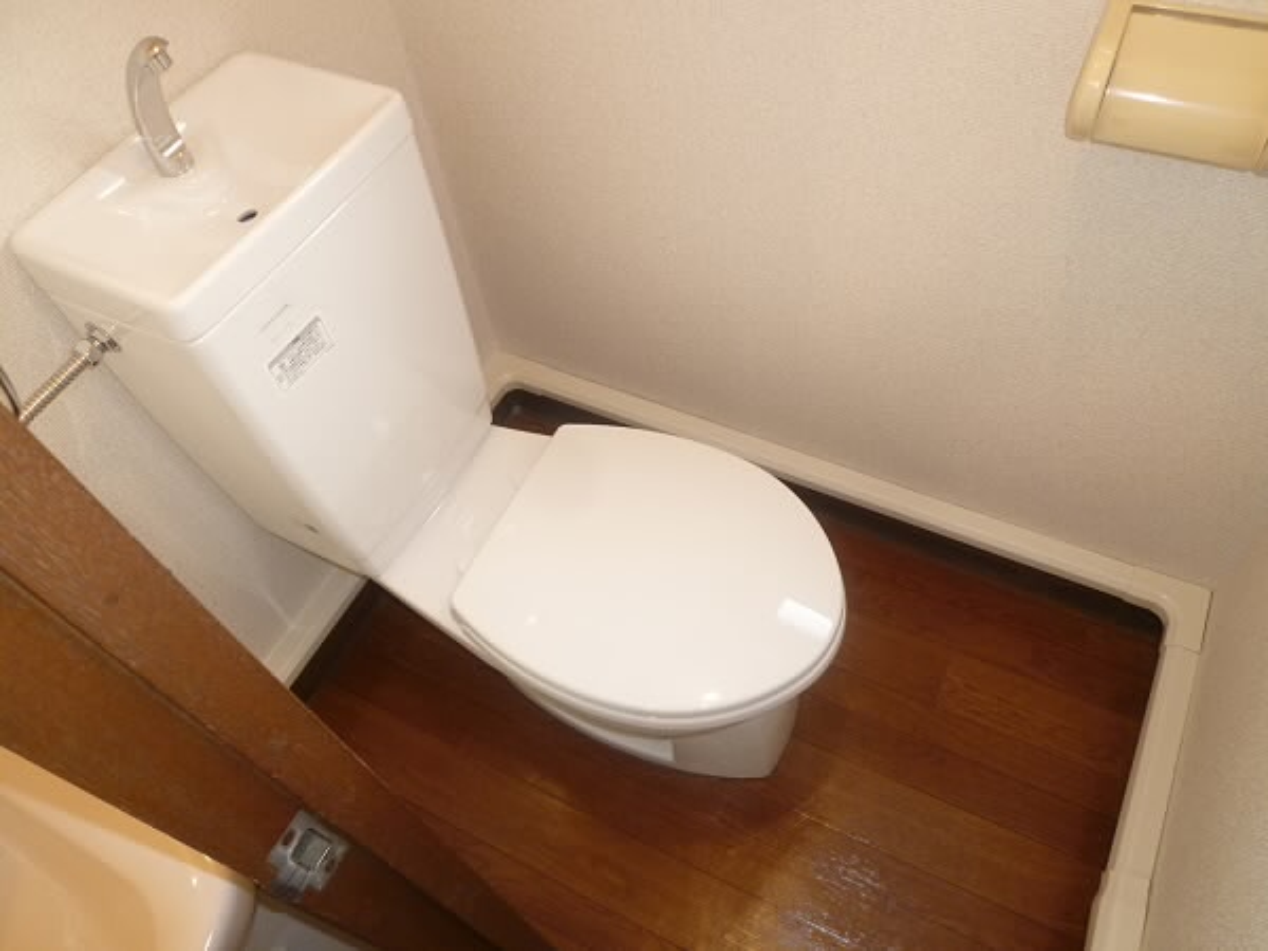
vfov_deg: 54.9
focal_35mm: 25
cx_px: 634
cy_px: 476
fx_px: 916
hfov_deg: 69.4
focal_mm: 4.5
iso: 160
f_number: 2.8
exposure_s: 1/30
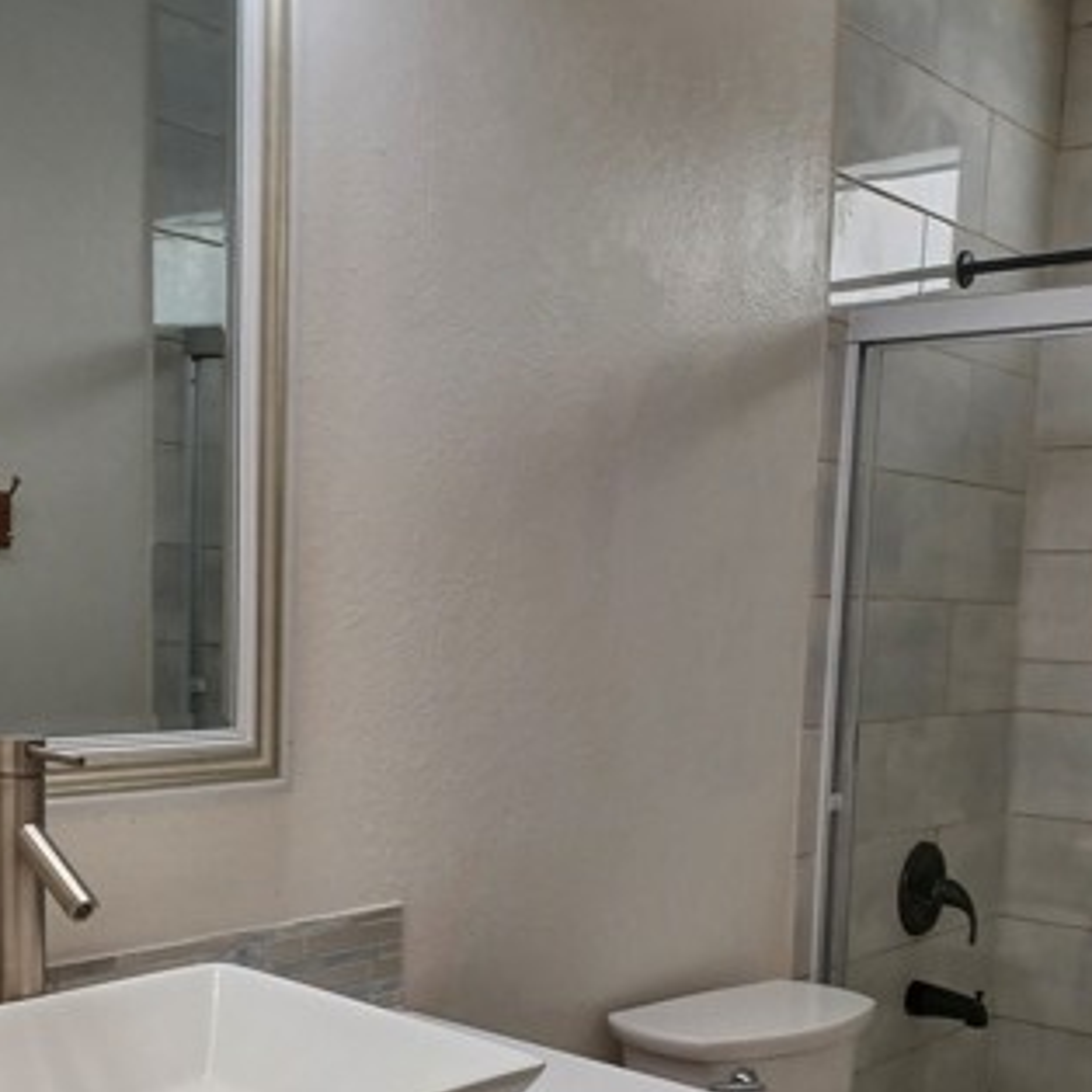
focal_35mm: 45
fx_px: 1606
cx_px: 553
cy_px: 880
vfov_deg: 36.2
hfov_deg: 37.6
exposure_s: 1/59
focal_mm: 4.6
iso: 250
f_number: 1.8
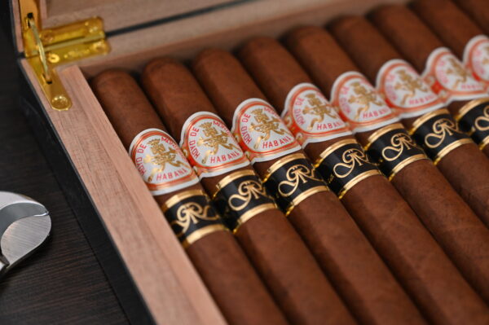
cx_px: 244
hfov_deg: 28.9
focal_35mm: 70
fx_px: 950
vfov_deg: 19.4
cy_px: 162
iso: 1600
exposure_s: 1/125
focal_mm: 70
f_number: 4.5
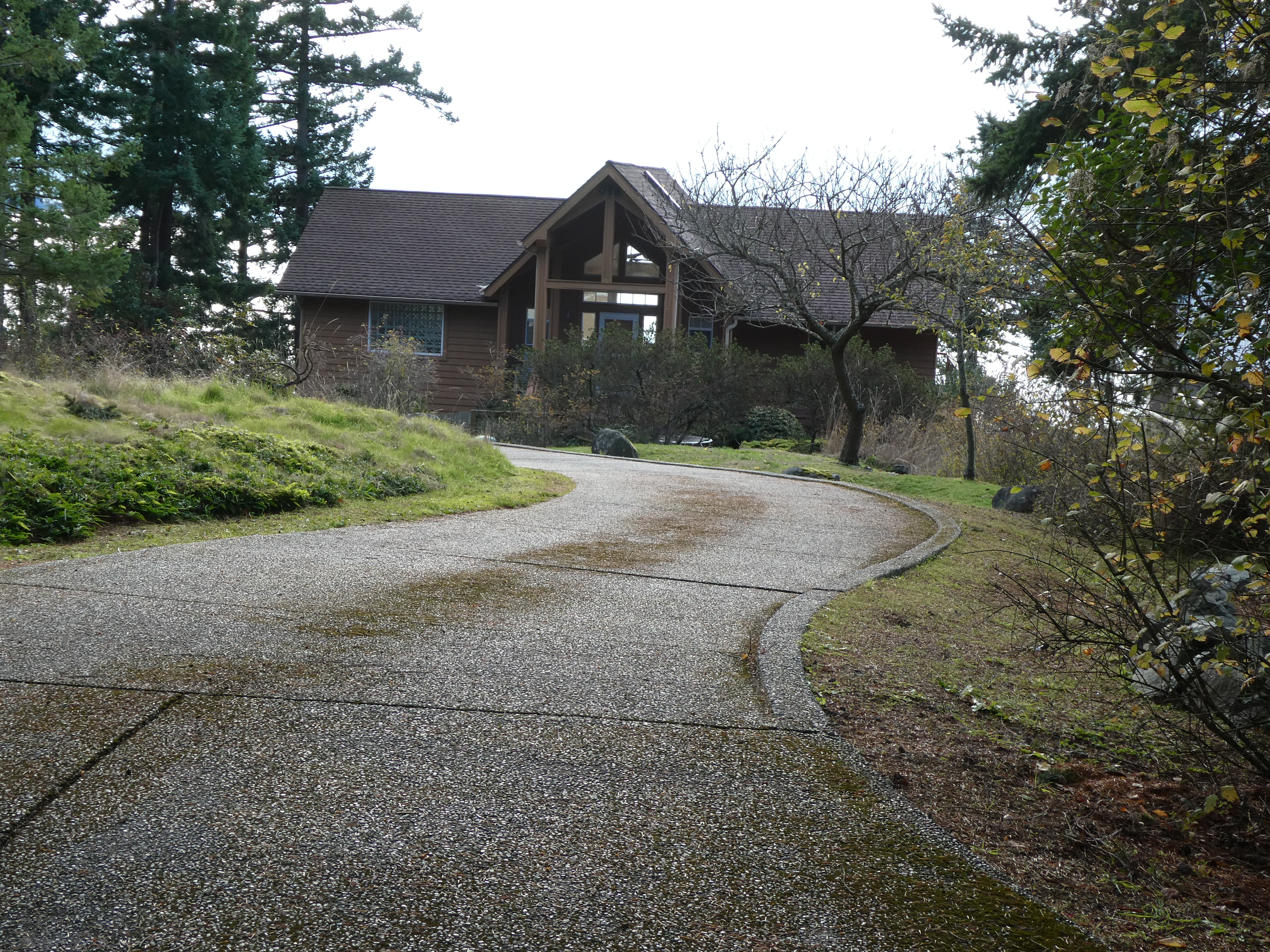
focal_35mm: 57
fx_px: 2091
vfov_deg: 25.7
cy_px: 443
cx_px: 552
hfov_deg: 33.7
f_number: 4.1
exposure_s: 1/100
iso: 80
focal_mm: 9
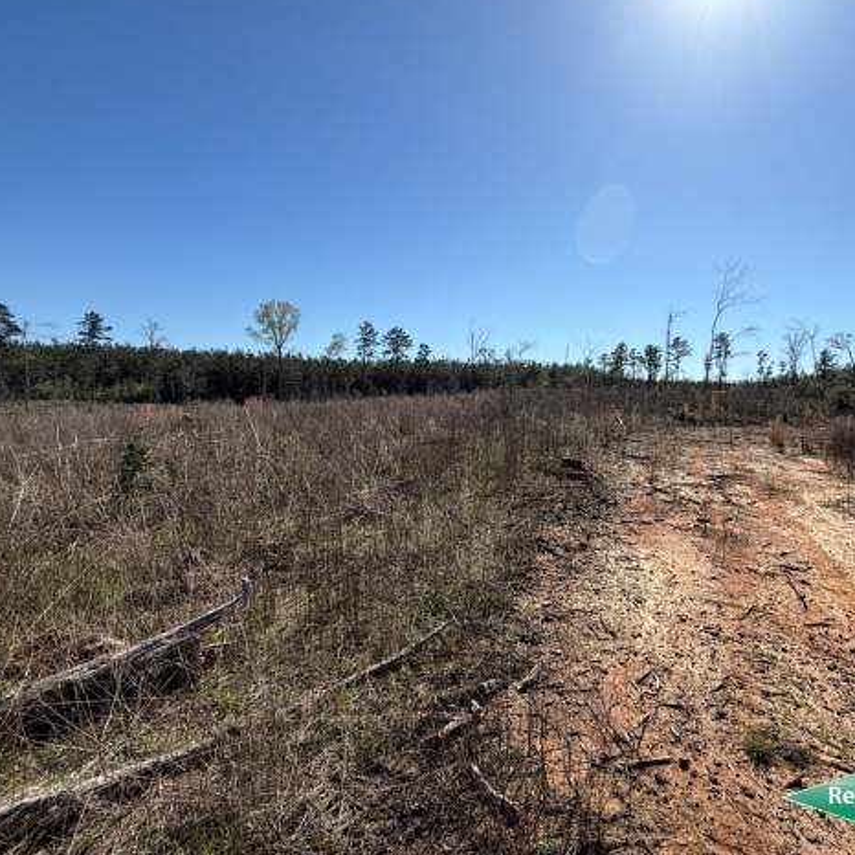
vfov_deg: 84.0
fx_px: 475
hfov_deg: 82.3
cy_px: 416
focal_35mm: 17
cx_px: 536
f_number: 2.2
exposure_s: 1/2717
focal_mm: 2.22
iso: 50
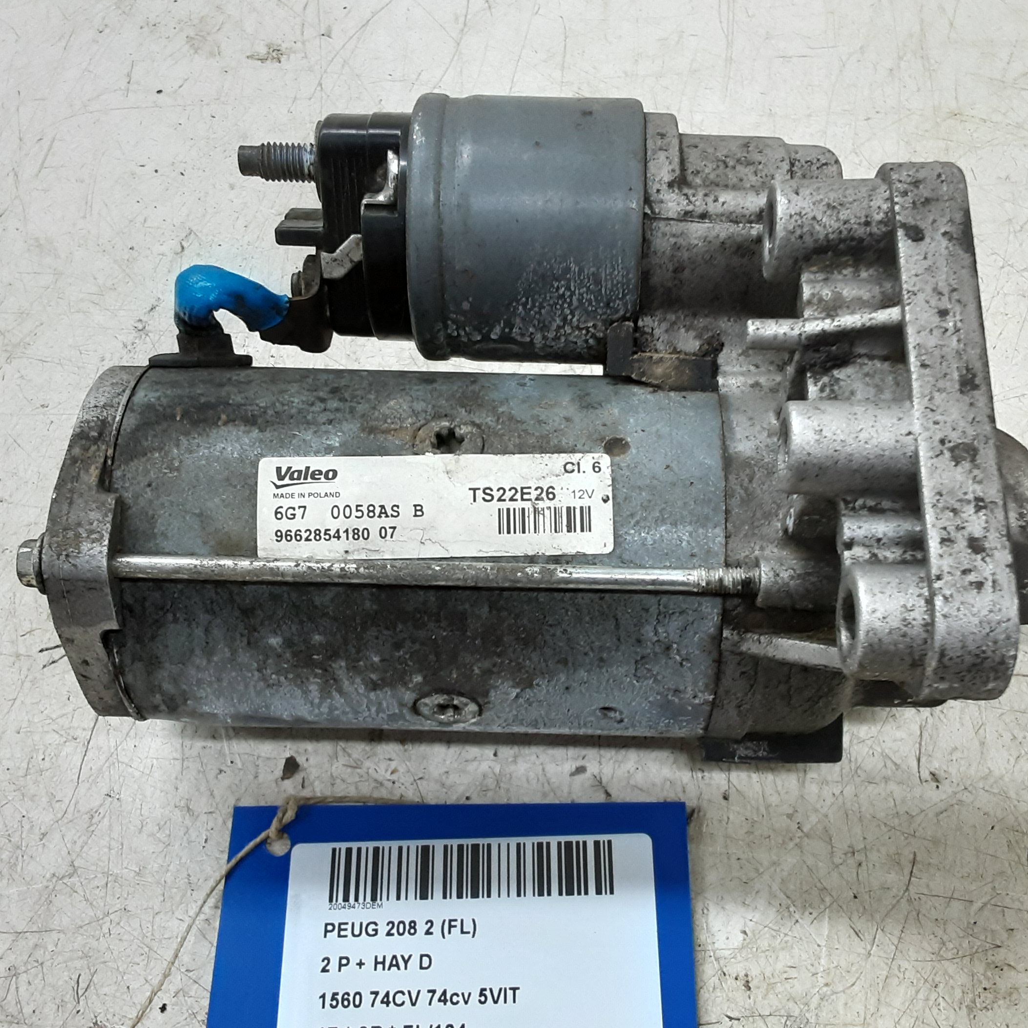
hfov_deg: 44.9
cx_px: 524
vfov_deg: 44.8
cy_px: 579
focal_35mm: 37
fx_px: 1243
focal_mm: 2.91
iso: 125
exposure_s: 1/50
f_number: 1.9
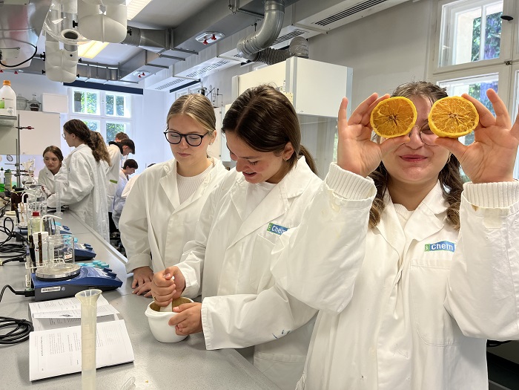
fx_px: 390
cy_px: 195
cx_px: 260
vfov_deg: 53.1
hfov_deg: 67.3
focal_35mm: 26
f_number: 1.6
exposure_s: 1/100
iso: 80
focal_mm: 5.1
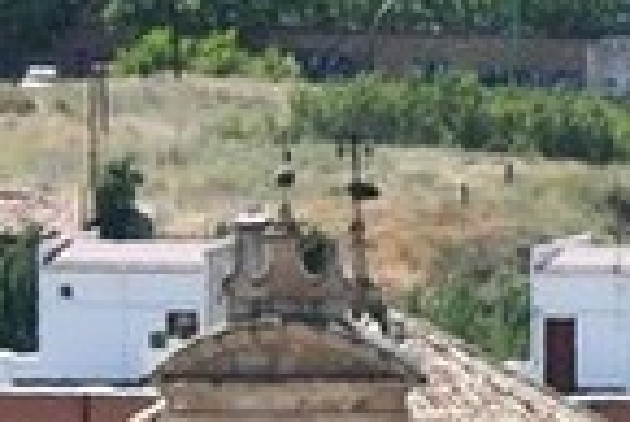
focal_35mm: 1018
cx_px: 330
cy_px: 1059
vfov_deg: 1.4
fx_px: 17833
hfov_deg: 2.0
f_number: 11
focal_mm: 92
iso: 250
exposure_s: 1/320
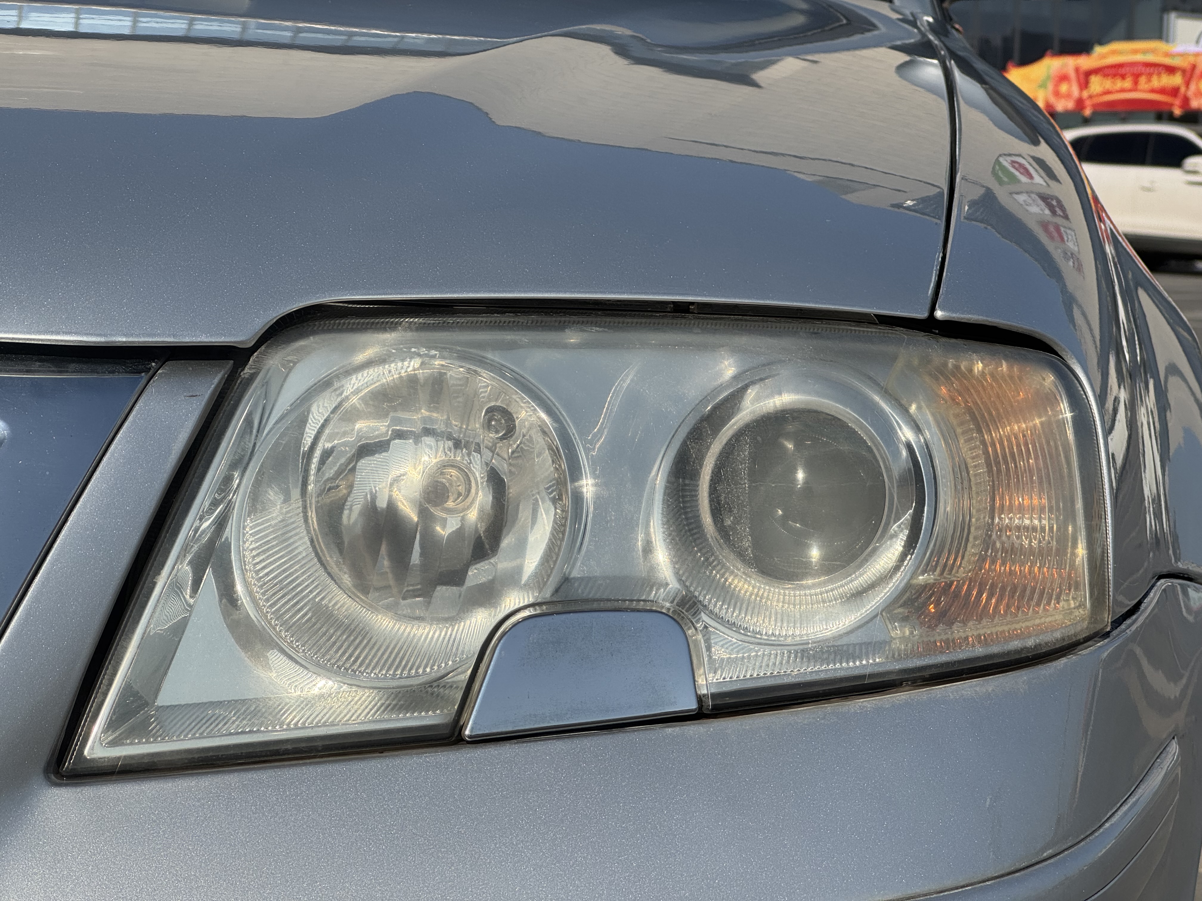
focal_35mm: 77
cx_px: 601
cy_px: 450
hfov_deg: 25.3
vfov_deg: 19.1
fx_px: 2674
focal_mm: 9
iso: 32
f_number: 2.8
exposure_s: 1/1647
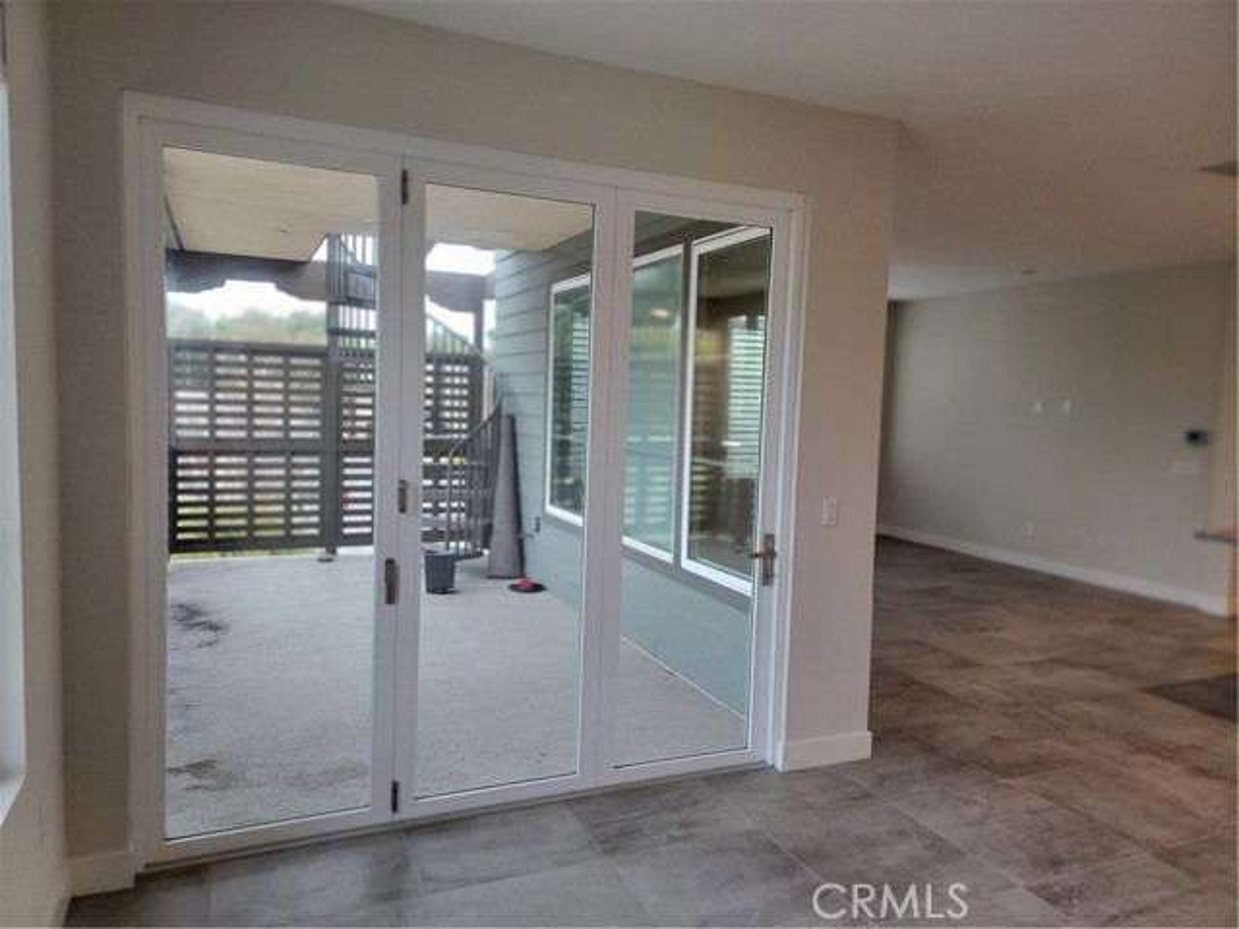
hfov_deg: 71.6
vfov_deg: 56.8
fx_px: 859
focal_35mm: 24
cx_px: 620
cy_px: 464
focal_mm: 6.7
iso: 160
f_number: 1.8
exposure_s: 1/120
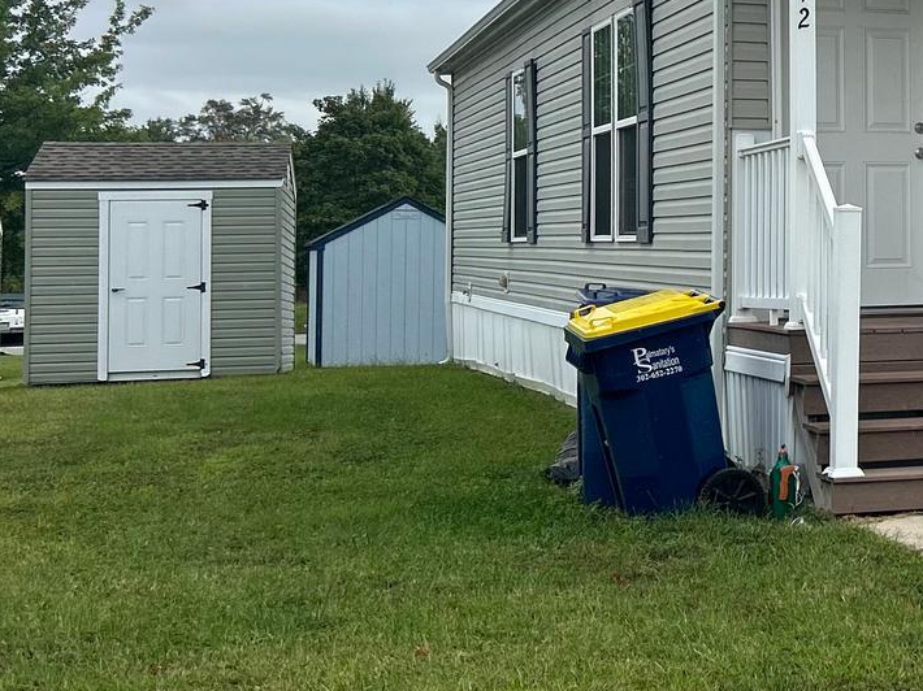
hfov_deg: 24.0
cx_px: 1054
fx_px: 1999
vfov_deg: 19.5
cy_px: 151
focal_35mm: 75
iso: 50
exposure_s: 1/2353
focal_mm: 5.7
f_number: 1.5
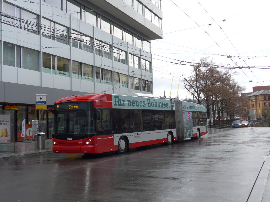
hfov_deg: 42.9
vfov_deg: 32.9
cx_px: 135
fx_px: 343
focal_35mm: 44
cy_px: 101
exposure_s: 1/250
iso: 100
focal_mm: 9
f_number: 2.8
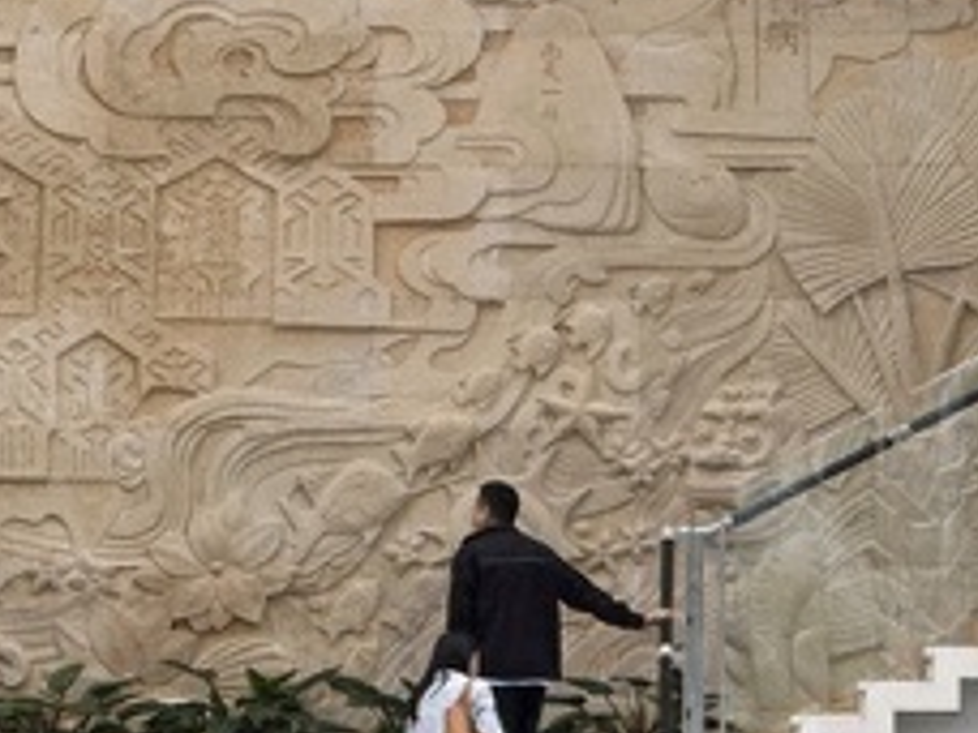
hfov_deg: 3.7
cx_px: -146
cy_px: -407
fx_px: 15257
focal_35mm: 540
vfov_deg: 2.7
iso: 50
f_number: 2.8
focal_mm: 15.66
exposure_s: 1/211
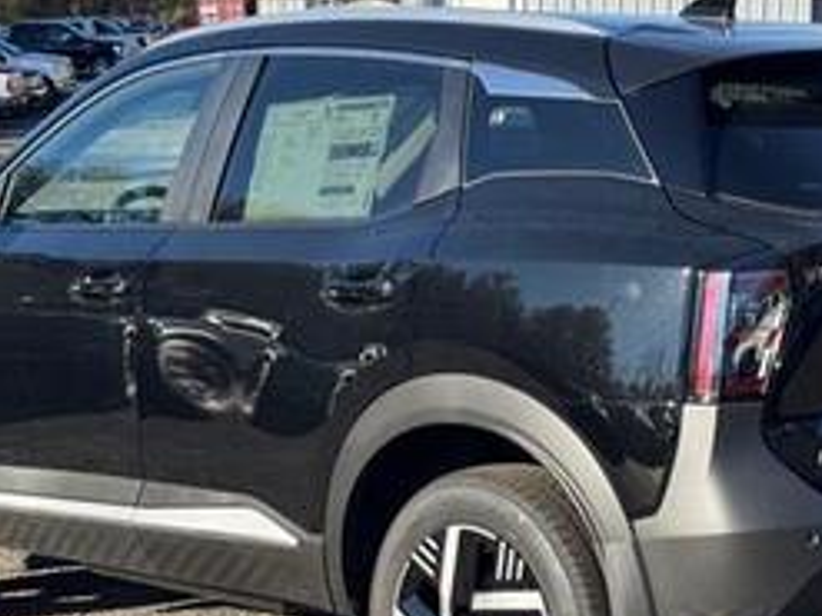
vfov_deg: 15.0
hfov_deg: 20.0
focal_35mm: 98
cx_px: 506
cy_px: 440
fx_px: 2326
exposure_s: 1/1458
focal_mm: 6.76
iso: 64
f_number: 1.78
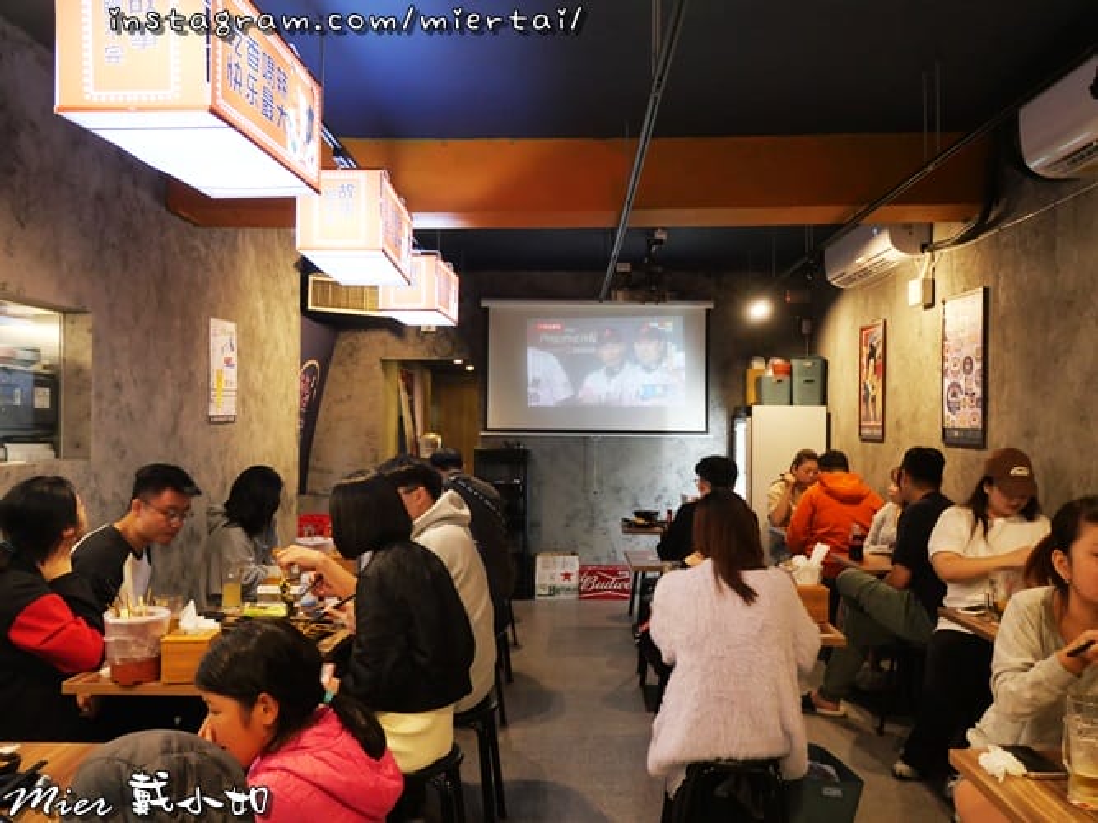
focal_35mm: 30
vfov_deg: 46.8
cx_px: 549
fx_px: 951
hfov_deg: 60.0
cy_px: 412
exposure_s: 1/60
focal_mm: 15
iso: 1250
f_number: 3.8
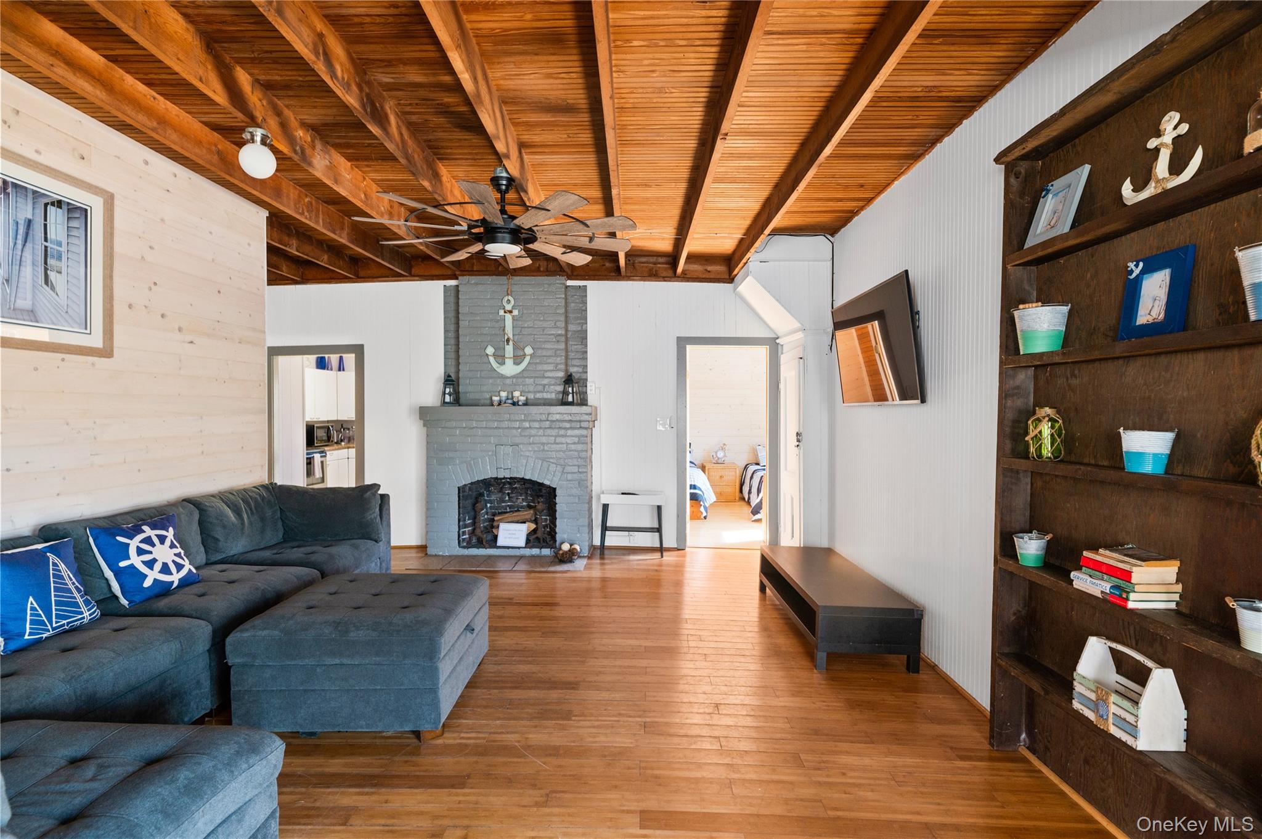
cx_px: 631
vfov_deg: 70.3
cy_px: 420
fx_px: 595
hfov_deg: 93.3
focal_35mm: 17
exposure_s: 1/8
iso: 320
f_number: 7.1
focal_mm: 17
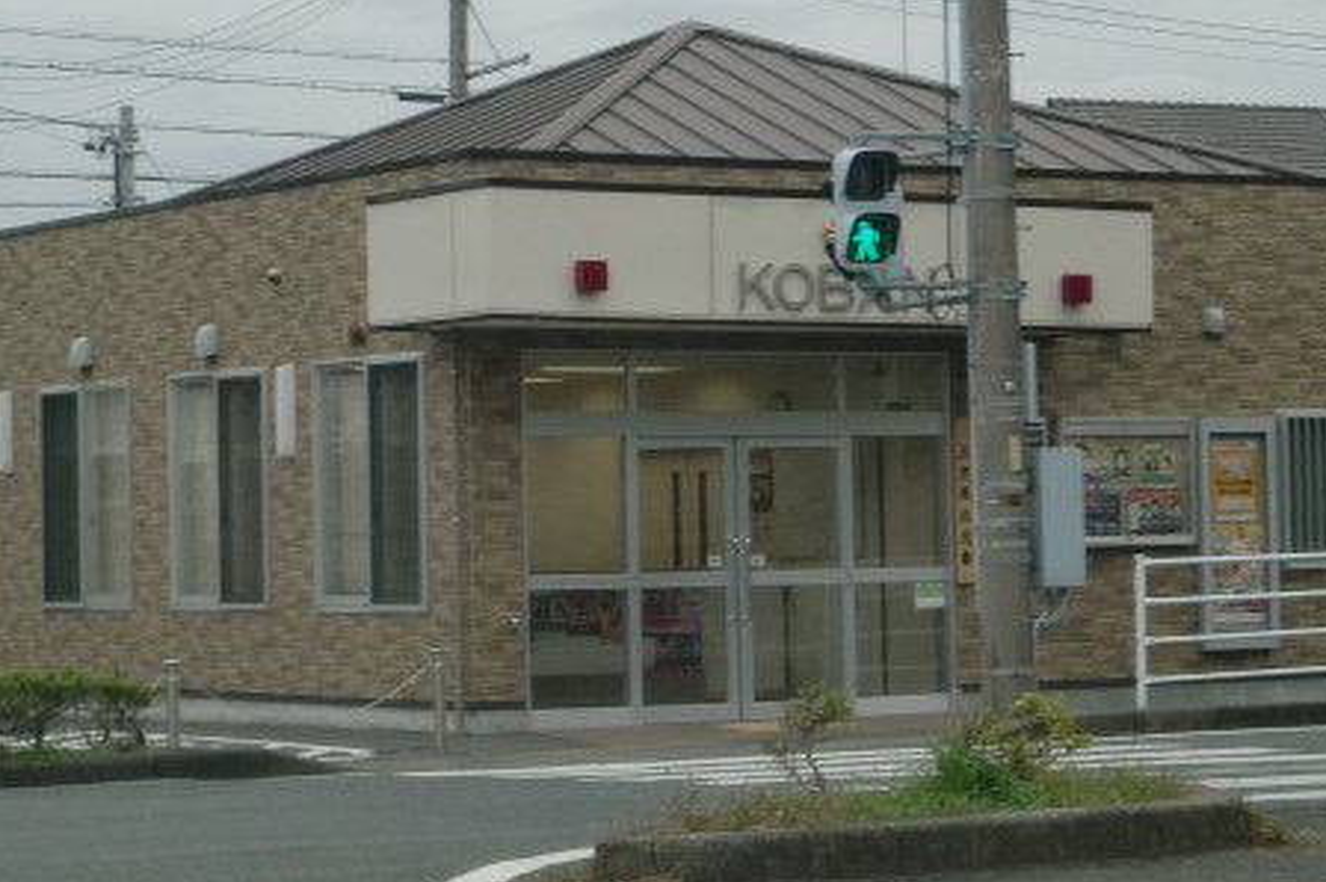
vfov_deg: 11.8
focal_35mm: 116
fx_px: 4269
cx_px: 681
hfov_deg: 17.7
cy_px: 370
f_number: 4.7
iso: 100
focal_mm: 13.02
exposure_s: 1/160
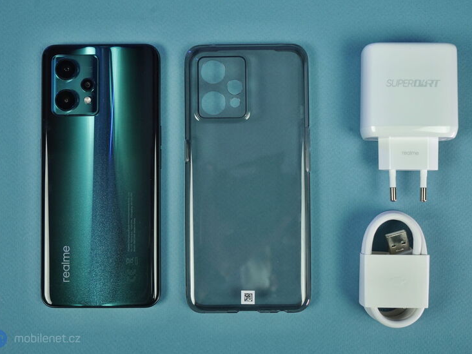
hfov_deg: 38.2
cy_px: 177
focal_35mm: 50
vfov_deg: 29.1
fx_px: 682
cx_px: 248
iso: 1000
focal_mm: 46
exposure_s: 1/125
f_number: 7.1
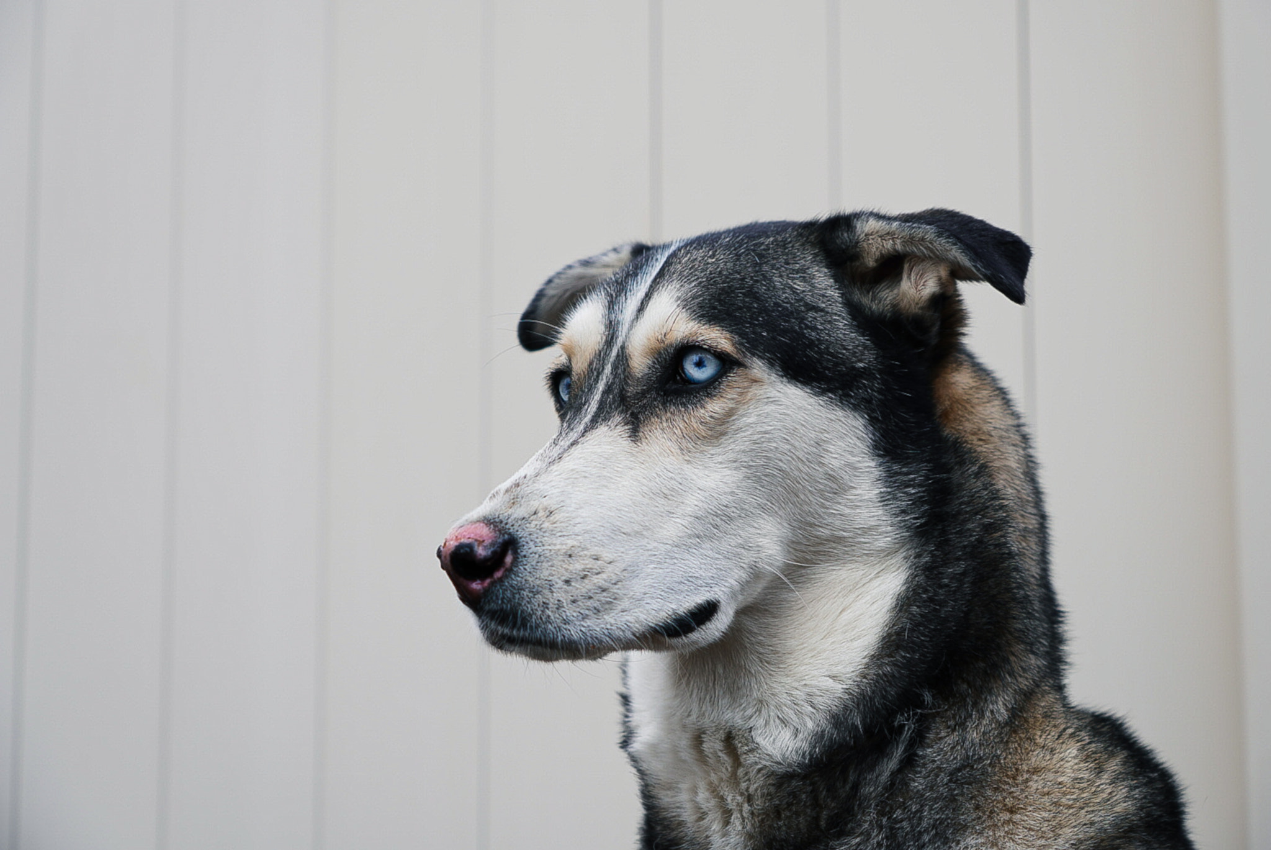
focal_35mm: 57
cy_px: 425
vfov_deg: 23.8
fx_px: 2014
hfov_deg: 35.0
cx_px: 636
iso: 50
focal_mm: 38
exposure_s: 1/400
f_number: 2.8
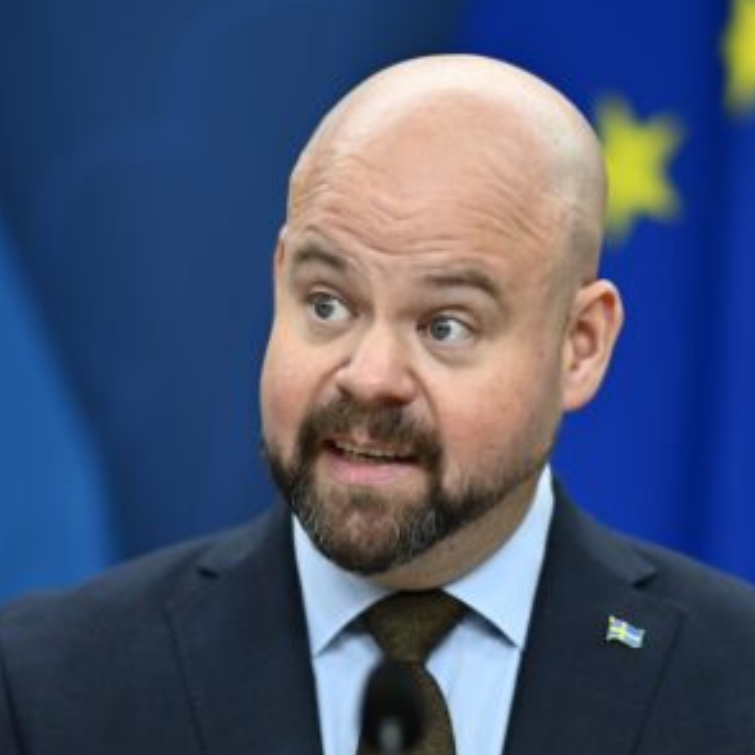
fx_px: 5725
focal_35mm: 232
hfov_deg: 7.5
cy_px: 566
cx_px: 433
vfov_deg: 7.5
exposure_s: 1/250
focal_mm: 105
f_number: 1.4
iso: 220
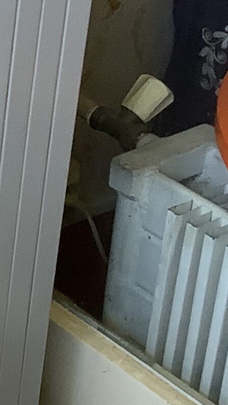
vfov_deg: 15.3
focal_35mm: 140
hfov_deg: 7.8
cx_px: -405
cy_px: 185
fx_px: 1504
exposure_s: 1/50
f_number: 2.4
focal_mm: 3.3
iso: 64
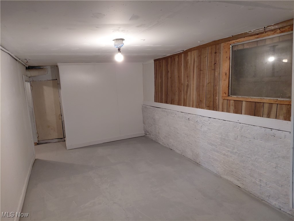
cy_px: 110
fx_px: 212
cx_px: 147
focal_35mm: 25
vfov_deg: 54.9
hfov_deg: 69.4
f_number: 1.8
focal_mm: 4.69
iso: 400
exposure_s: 1/60
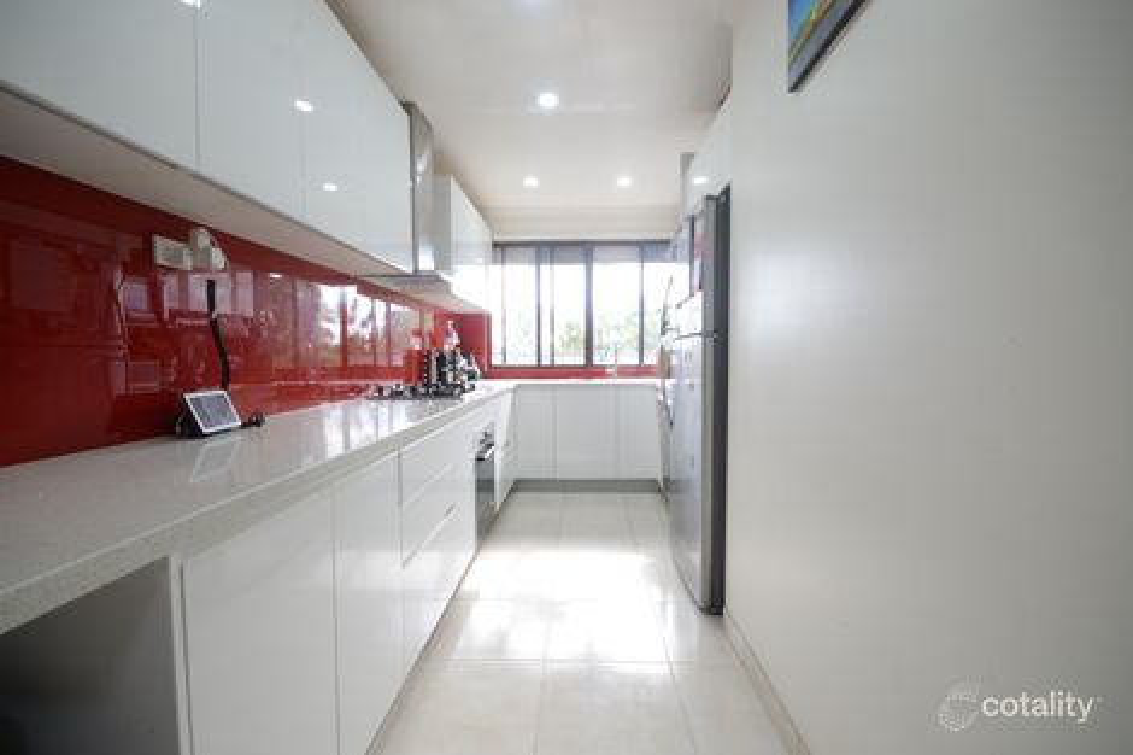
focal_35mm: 15
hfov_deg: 100.4
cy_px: 378
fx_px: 472
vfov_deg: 77.3
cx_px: 566
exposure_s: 1/25
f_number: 8
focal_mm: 10
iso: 320
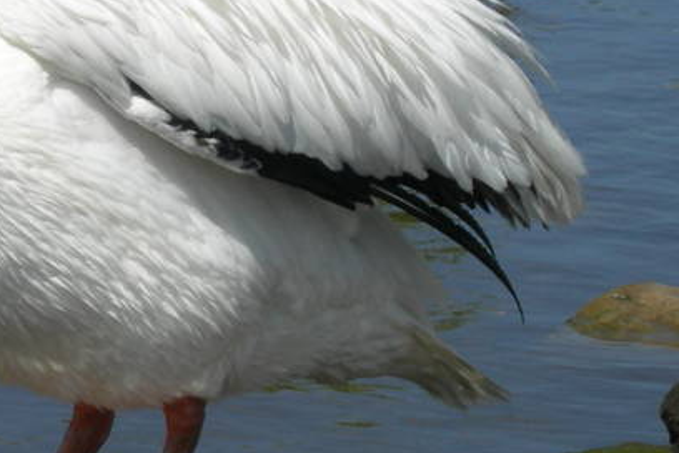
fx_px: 6205
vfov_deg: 4.2
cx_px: -143
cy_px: 5
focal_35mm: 329
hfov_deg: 6.2
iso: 64
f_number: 7.3
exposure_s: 1/311
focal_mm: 26.3
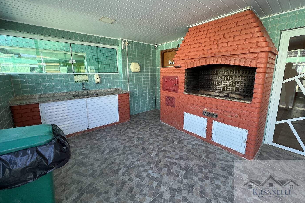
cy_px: 95
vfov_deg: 81.1
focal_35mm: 14
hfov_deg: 104.2
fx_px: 119
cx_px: 156
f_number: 1.8
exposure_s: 1/99
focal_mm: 1.57
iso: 80
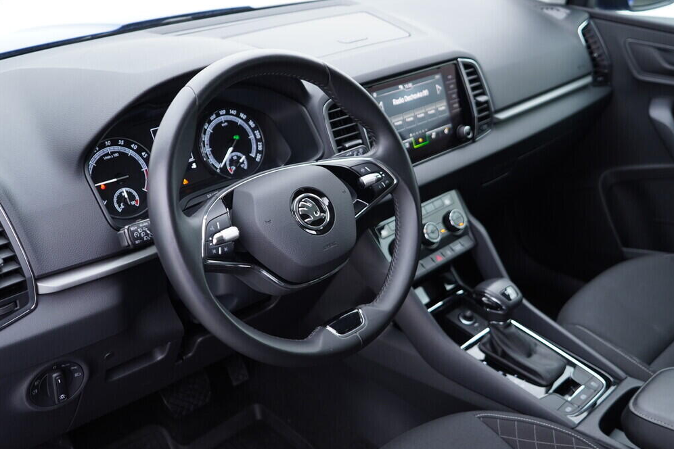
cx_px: 344
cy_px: 225
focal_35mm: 37
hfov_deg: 51.9
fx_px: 693
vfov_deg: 35.9
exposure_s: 1/40
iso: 200
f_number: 2.8
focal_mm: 24
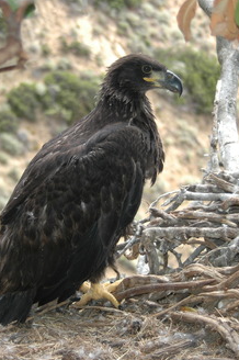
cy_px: 181
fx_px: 1025
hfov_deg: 13.3
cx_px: 90
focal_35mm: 103
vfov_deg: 19.9
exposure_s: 1/500
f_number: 4
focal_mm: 45
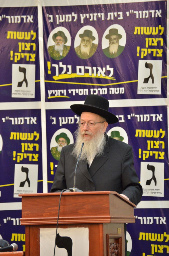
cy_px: 128
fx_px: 2122
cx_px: 84
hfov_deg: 4.6
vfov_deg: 6.9
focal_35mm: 300
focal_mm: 200
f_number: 5.6
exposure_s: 1/100
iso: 1600
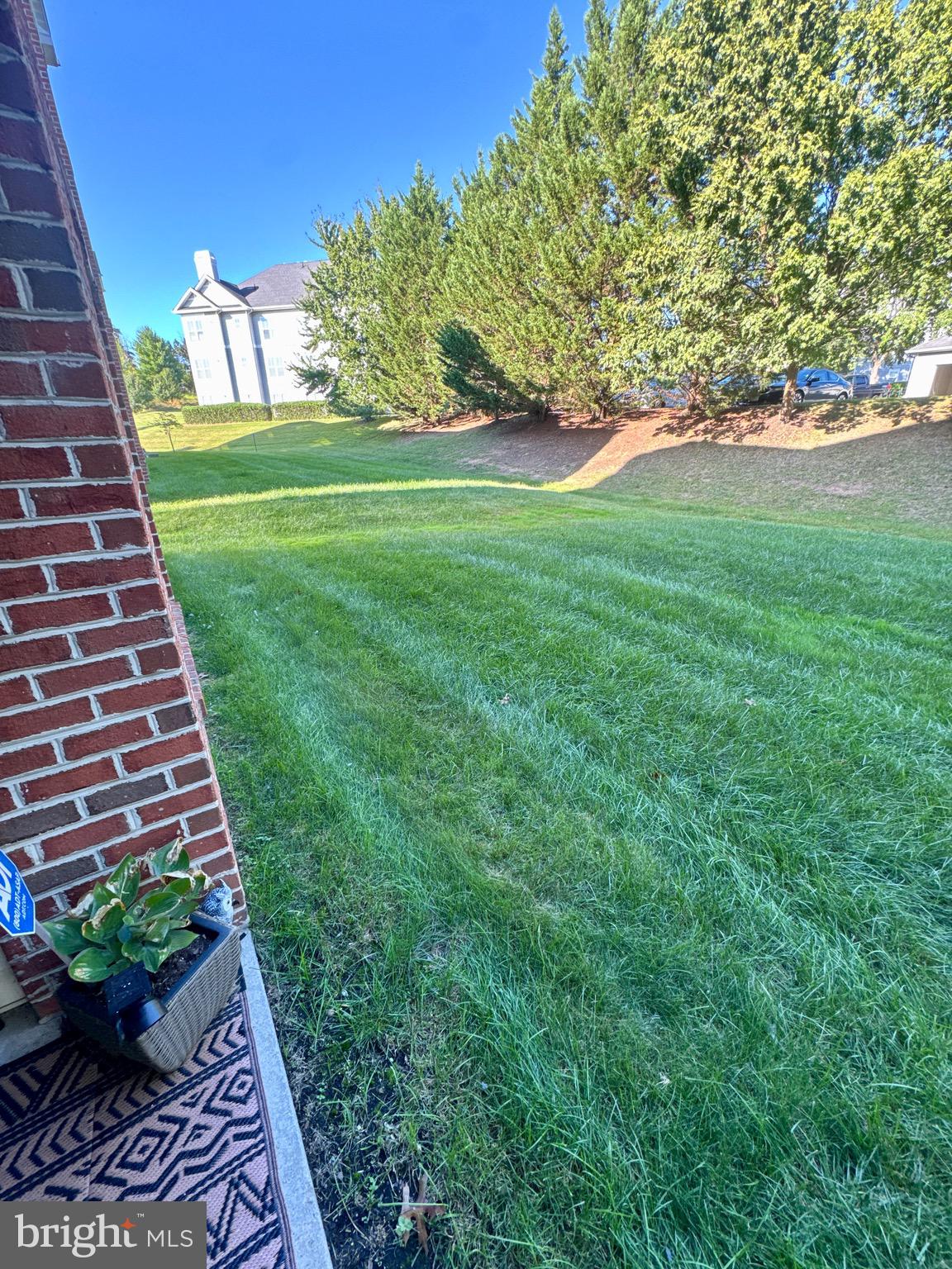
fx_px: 513
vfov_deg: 102.1
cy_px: 634
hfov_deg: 85.7
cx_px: 476
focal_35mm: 14
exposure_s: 1/99
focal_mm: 2.22
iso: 64
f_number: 2.2
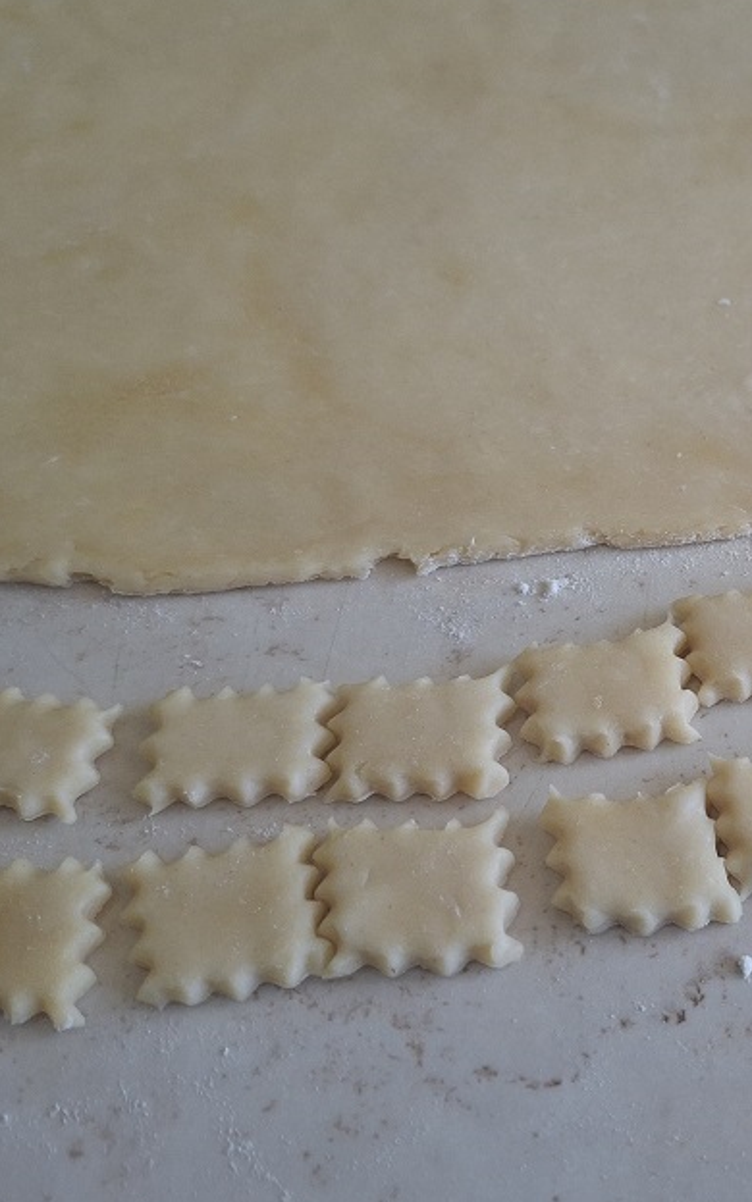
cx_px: 721
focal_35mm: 40
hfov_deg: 30.1
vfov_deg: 49.1
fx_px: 1312
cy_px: 514
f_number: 1.8
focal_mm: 5.54
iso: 125
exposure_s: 1/100
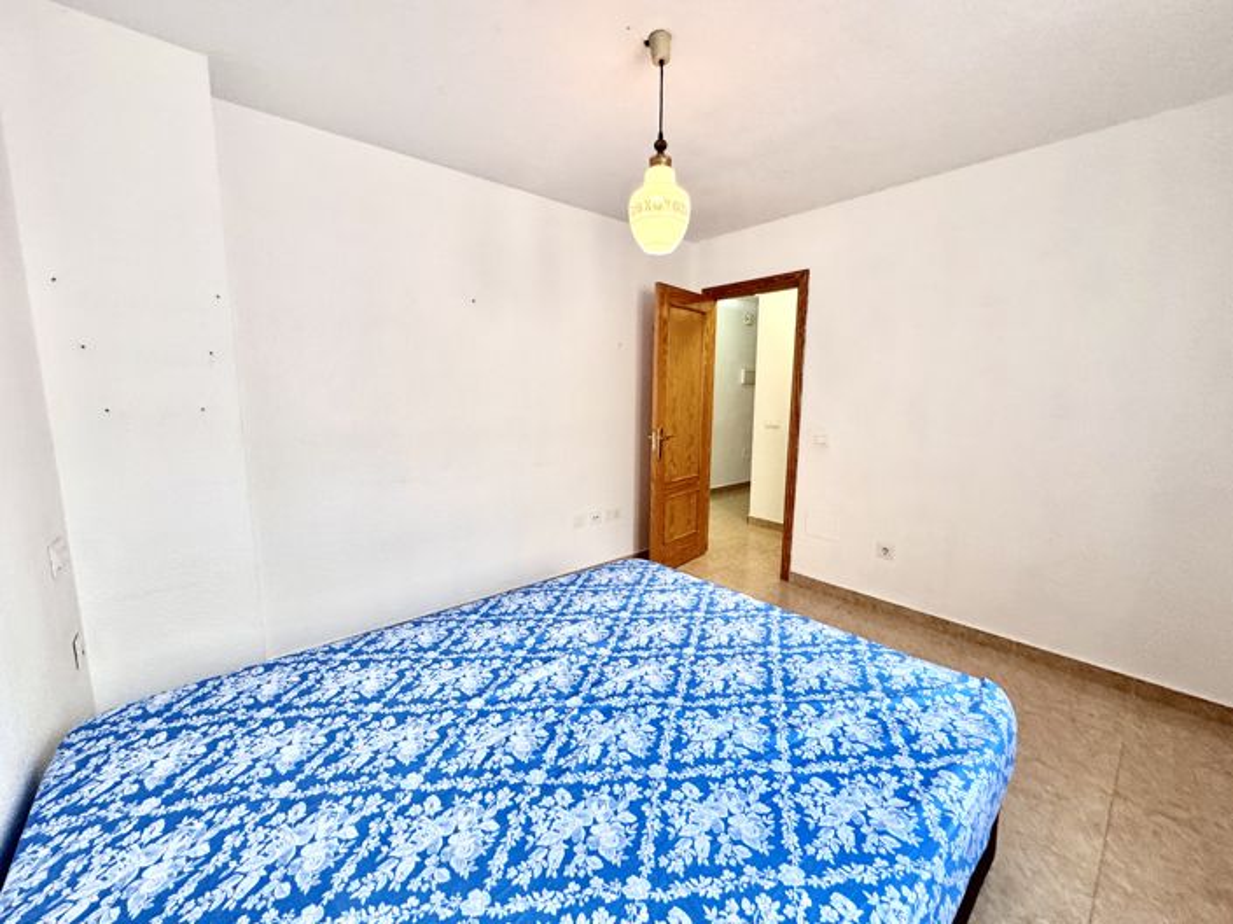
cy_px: 462
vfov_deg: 85.6
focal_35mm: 14
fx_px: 498
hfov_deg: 102.1
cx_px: 616
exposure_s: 1/100
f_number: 2.2
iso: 200
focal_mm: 2.22
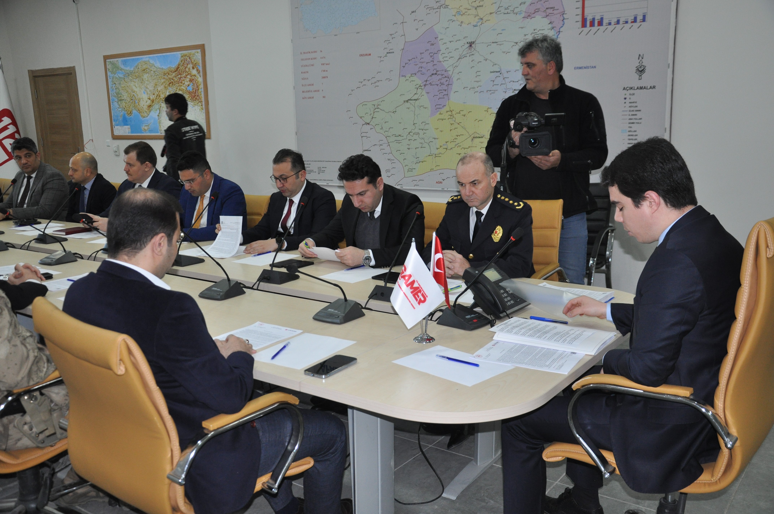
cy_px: 257
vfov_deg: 39.9
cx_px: 387
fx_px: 709
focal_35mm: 33
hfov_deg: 57.3
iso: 800
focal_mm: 22
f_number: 3.8
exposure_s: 1/60
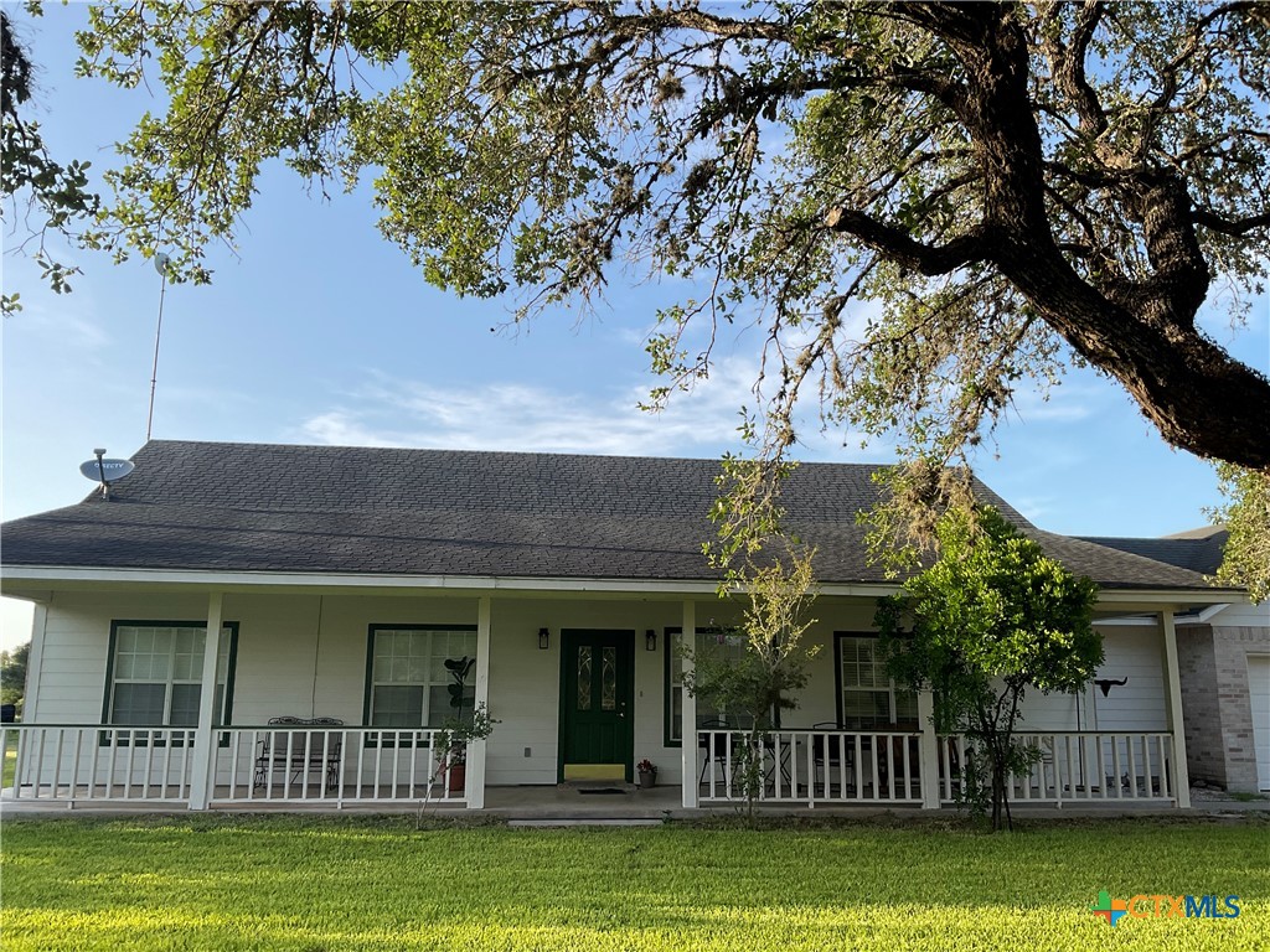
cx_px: 635
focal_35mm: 29
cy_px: 476
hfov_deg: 61.7
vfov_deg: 48.2
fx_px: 1064
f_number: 1.8
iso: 16
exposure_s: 1/770
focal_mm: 3
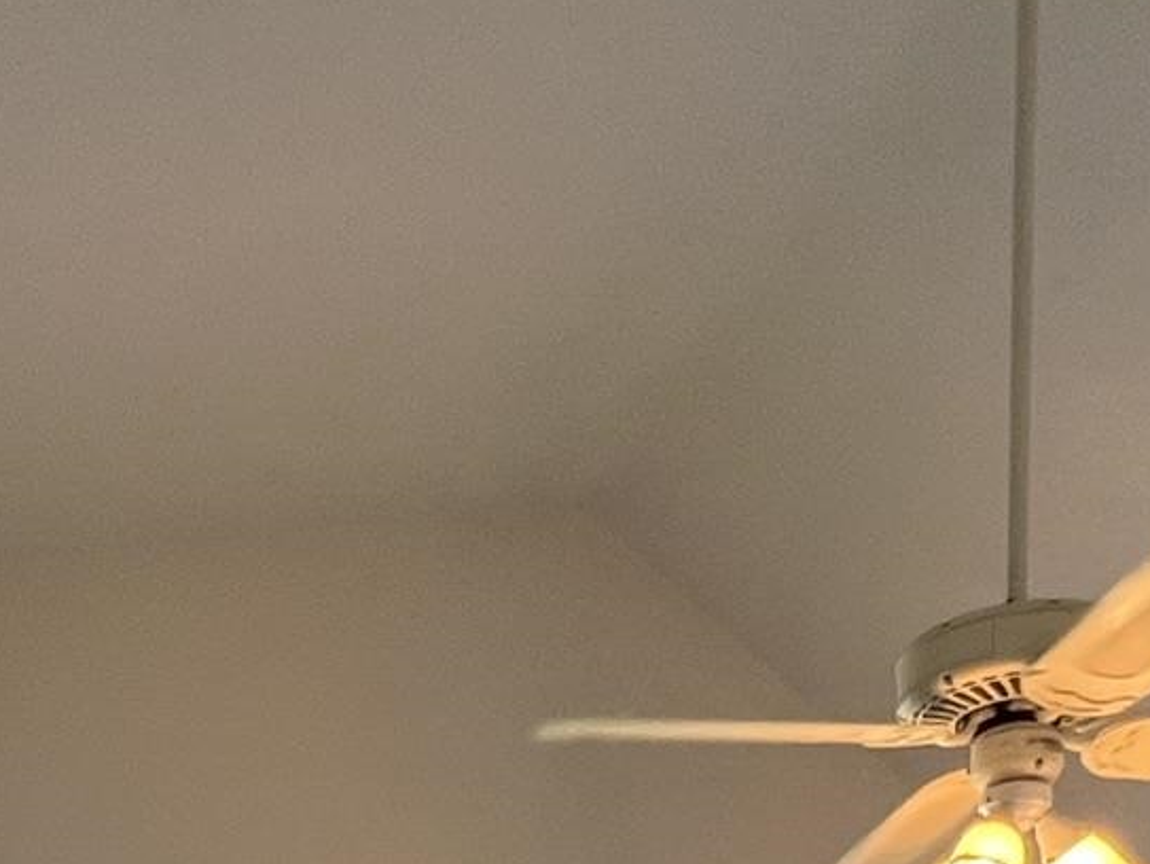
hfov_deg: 38.6
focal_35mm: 49
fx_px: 1629
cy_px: 1463
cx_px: 428
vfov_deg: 21.7
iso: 200
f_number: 1.8
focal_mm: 1.57
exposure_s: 1/120
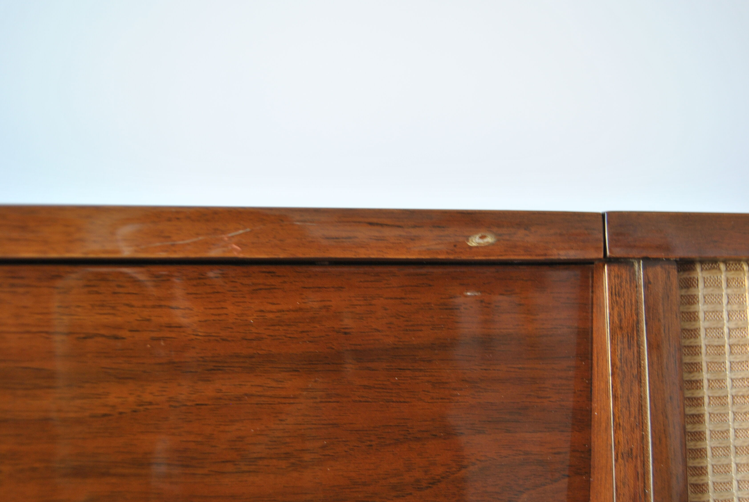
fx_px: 792
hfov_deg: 50.6
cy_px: 257
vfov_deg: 35.1
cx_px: 410
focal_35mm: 38
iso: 200
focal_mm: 22
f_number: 3.5
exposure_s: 1/30
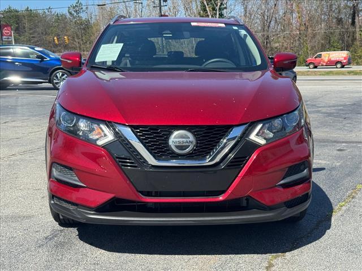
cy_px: 136
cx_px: 181
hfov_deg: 39.7
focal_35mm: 48
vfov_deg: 30.3
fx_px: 502
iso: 64
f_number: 1.78
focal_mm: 6.76
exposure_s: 1/1869
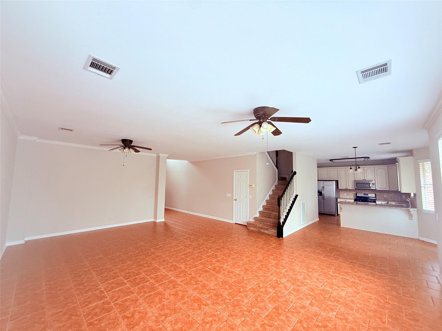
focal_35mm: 14
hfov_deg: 102.1
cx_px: 221
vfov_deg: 85.7
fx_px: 179
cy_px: 166
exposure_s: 1/96
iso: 320
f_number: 2.2
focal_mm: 2.22
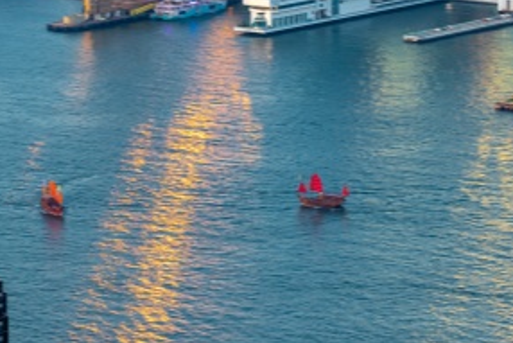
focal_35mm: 294
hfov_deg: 7.0
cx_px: 253
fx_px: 4191
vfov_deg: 4.7
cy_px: -57
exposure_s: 1/60
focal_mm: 105
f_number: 5.6
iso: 100
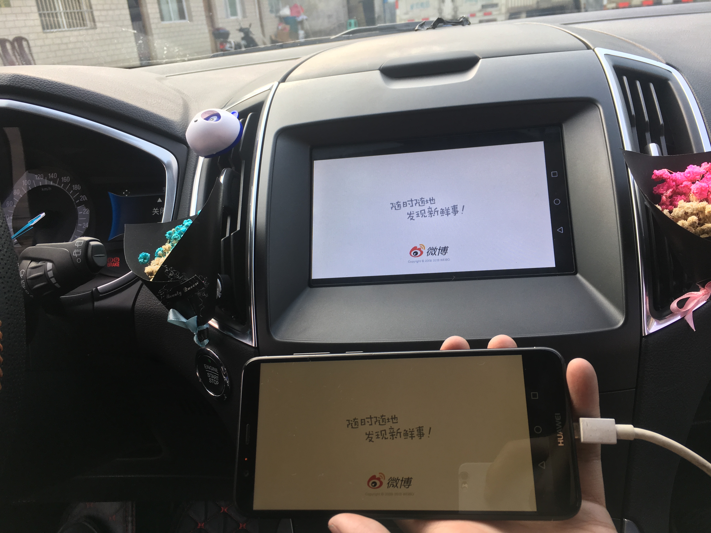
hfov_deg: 61.7
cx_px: 356
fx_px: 596
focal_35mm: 29
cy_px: 266
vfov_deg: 48.2
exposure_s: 1/105
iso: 25
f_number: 2.2
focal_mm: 4.15
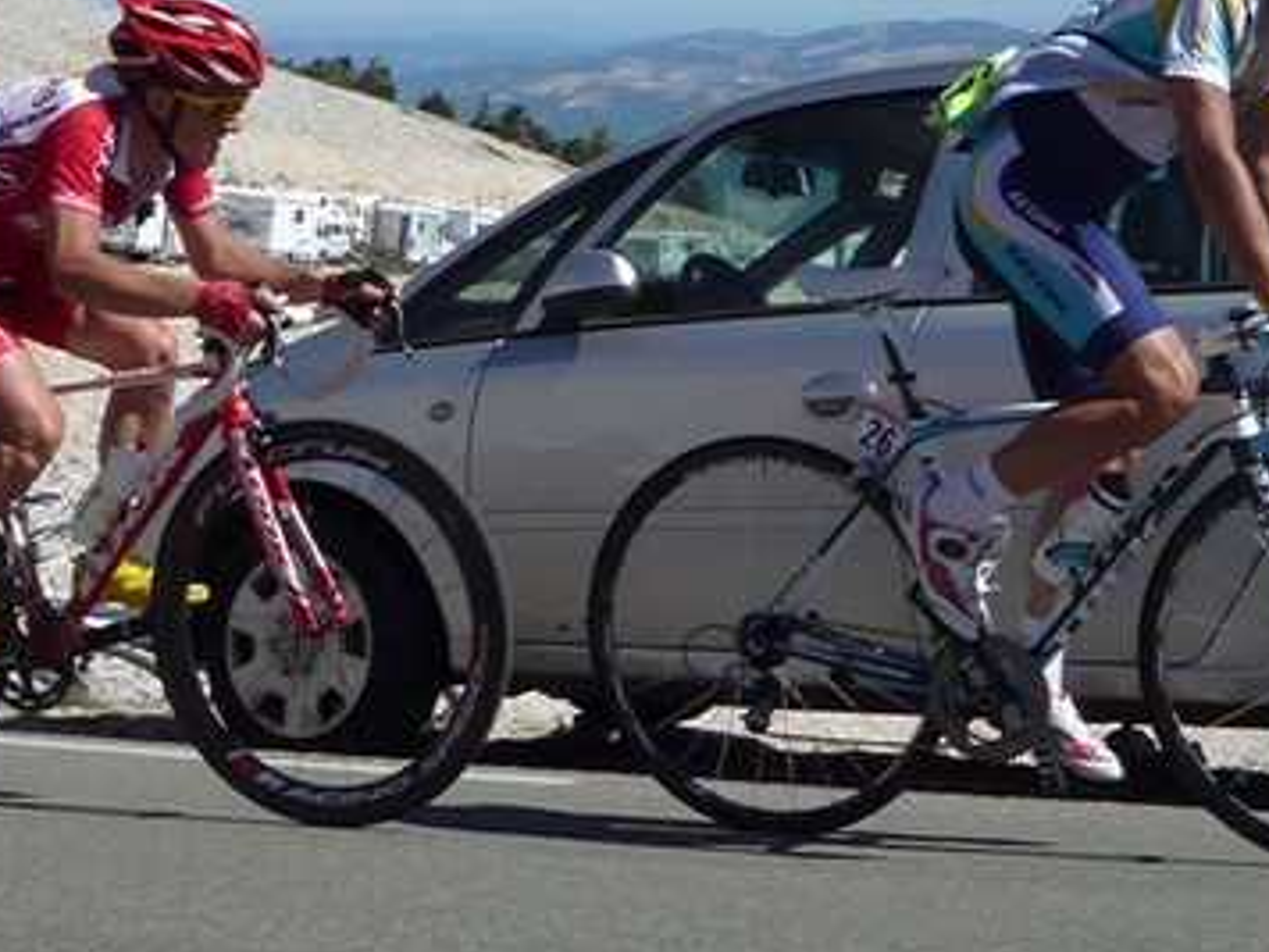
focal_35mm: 102
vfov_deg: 14.5
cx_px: 699
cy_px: 390
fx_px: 3739
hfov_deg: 19.3
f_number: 8
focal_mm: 11.5
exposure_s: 1/1300
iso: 500
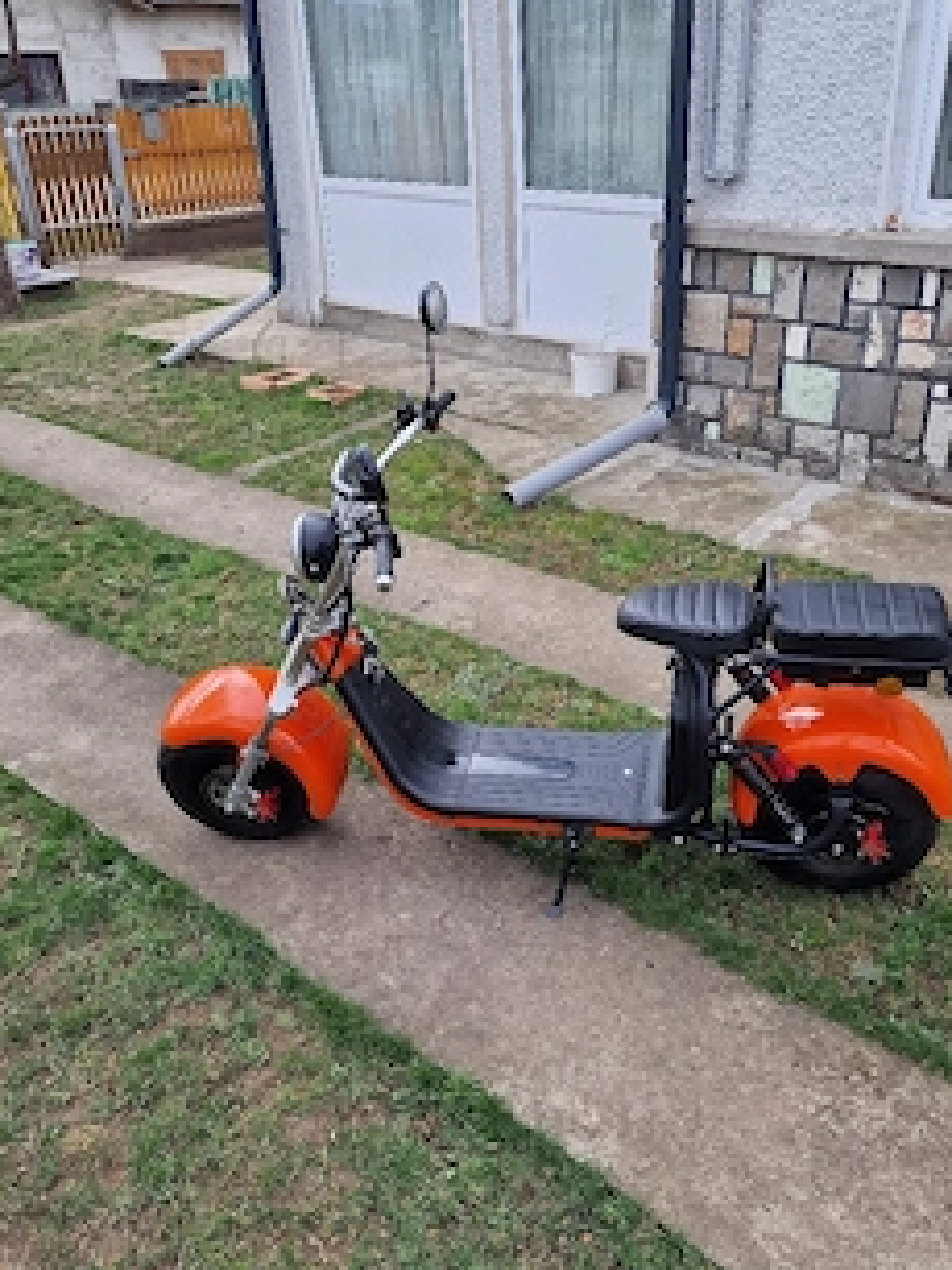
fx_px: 1101
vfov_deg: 60.0
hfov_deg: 46.6
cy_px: 637
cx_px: 546
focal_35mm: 30
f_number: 1.8
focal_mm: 6.4
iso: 50
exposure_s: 1/286
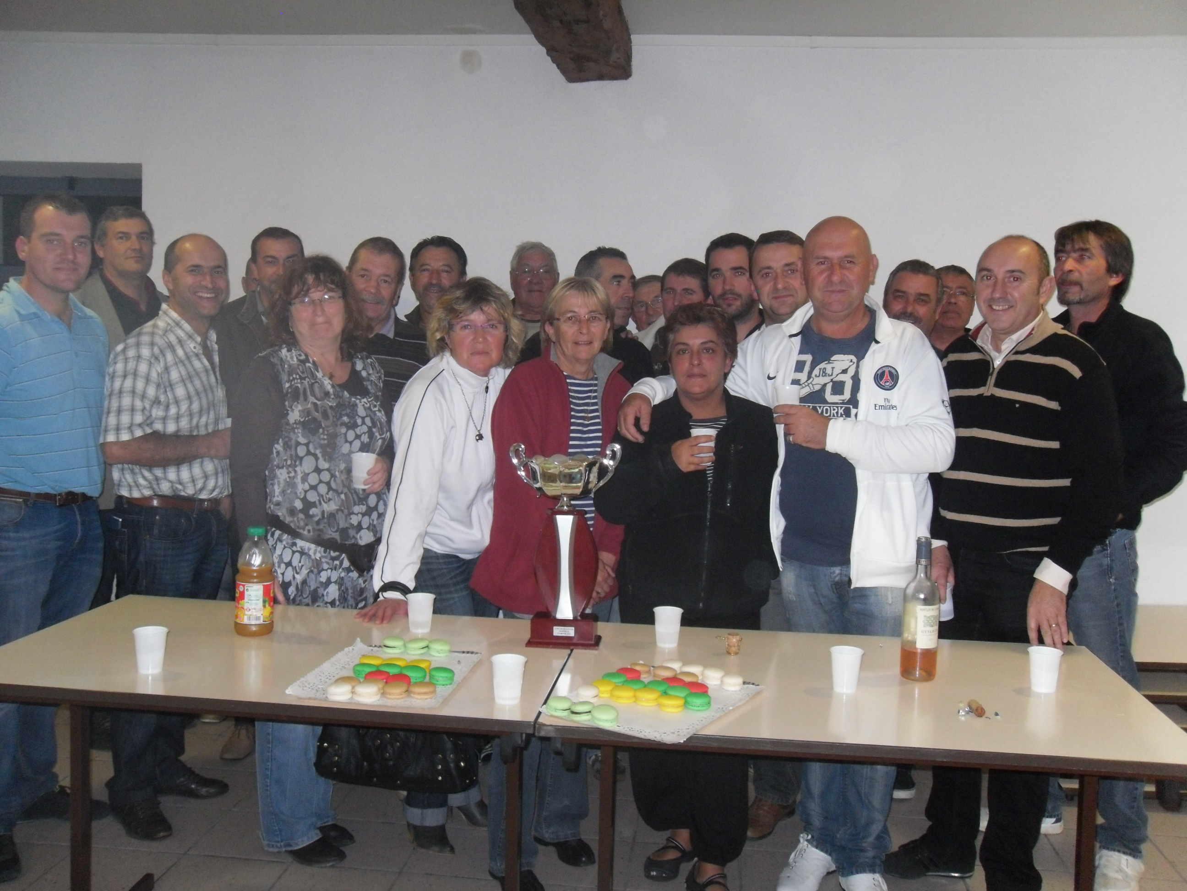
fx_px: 1200
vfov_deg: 40.7
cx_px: 594
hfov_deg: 52.6
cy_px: 446
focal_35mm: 35
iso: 400
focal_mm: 6.3
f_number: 3.5
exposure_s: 1/45
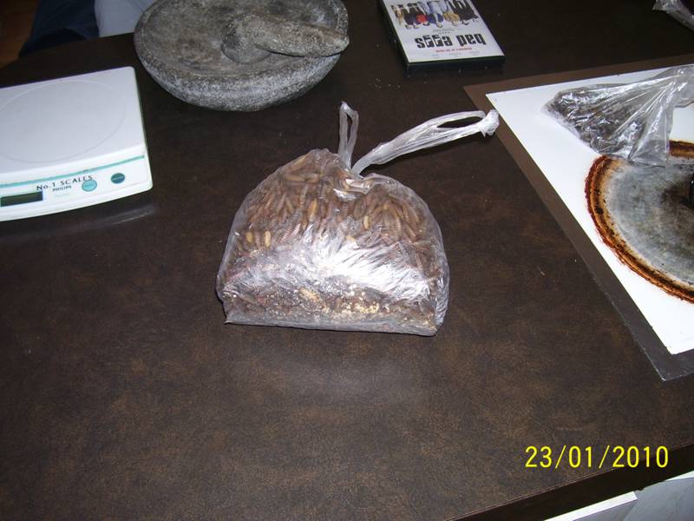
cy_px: 260
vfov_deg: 41.8
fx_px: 682
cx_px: 347
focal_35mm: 34
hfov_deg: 54.0
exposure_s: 1/60
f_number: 2.7
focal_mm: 5.6
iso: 80
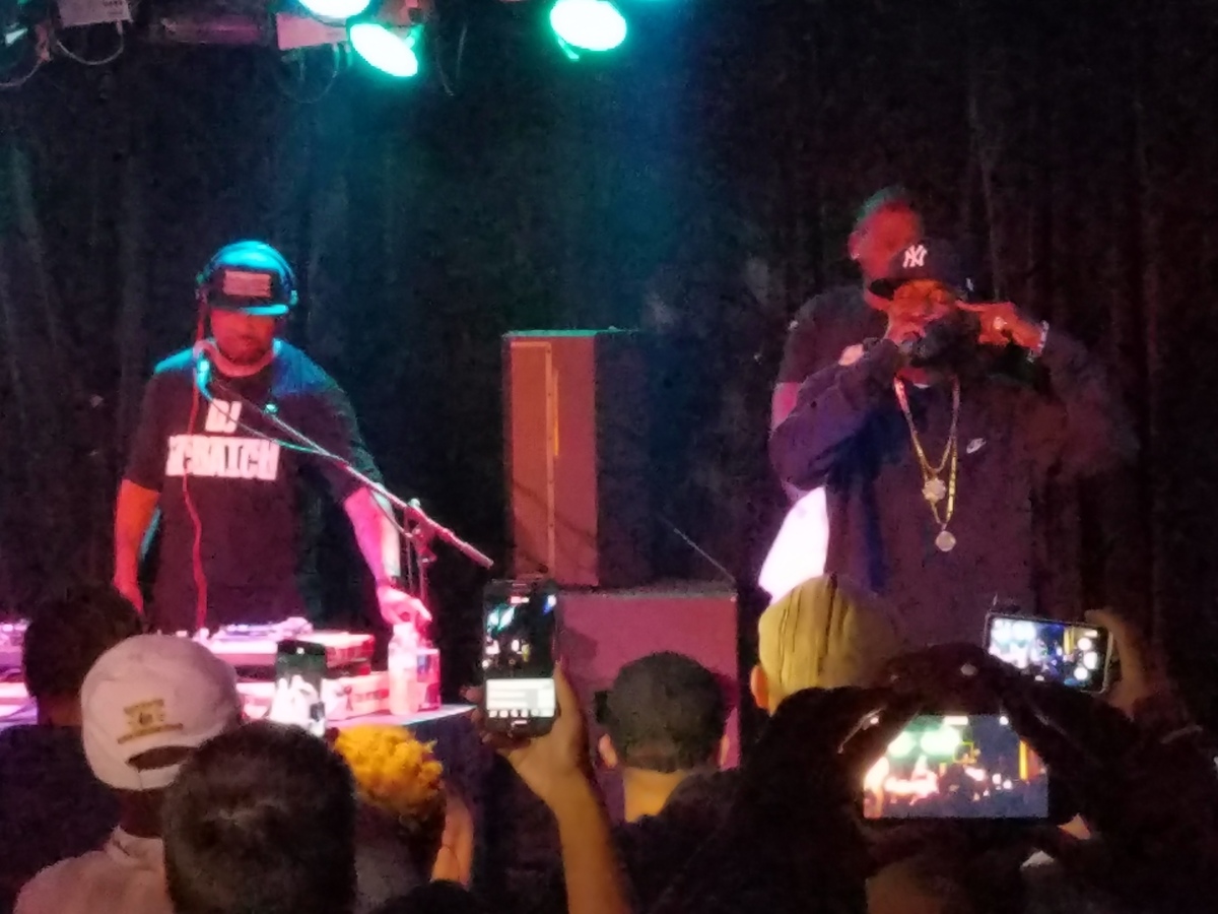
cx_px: 609
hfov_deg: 67.3
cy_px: 457
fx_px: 915
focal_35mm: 26
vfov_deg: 53.1
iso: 800
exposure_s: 1/18
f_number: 1.7
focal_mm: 4.2
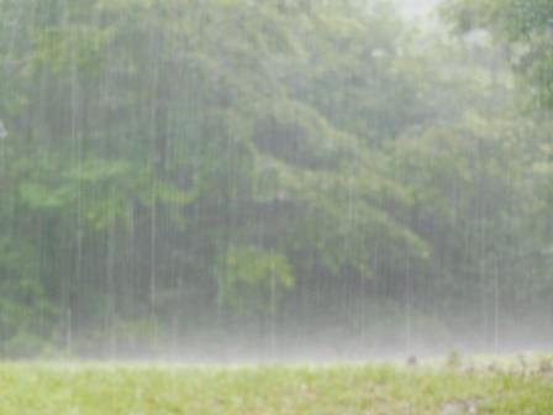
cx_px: 276
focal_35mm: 180
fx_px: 2876
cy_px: 208
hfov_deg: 11.0
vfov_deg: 8.2
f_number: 5.3
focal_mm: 32.1
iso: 250
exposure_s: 1/30
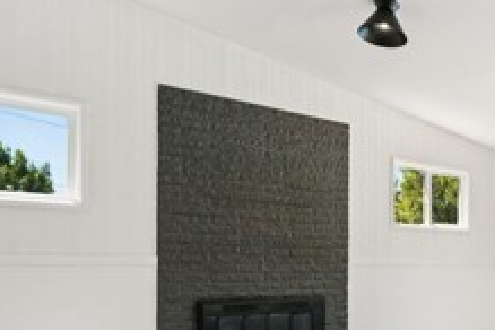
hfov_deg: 41.6
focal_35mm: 38
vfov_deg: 33.4
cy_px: 292
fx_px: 522
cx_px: 529
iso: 100
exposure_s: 1/50
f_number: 8
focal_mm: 13
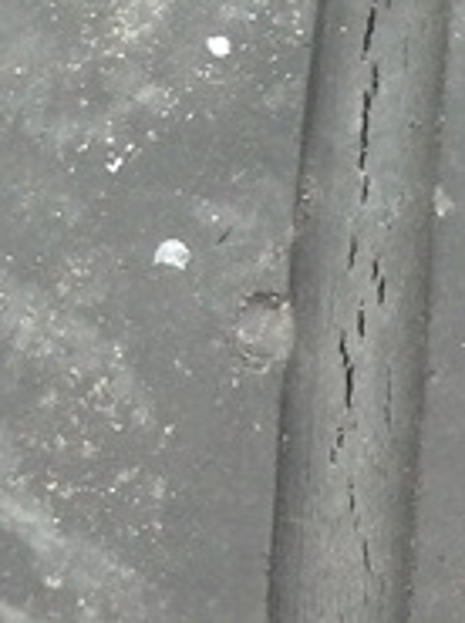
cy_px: 1441
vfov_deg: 9.7
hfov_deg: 7.5
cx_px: 1152
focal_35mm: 183
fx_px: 3289
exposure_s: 1/379
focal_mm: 4.12
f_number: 2.4
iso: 50
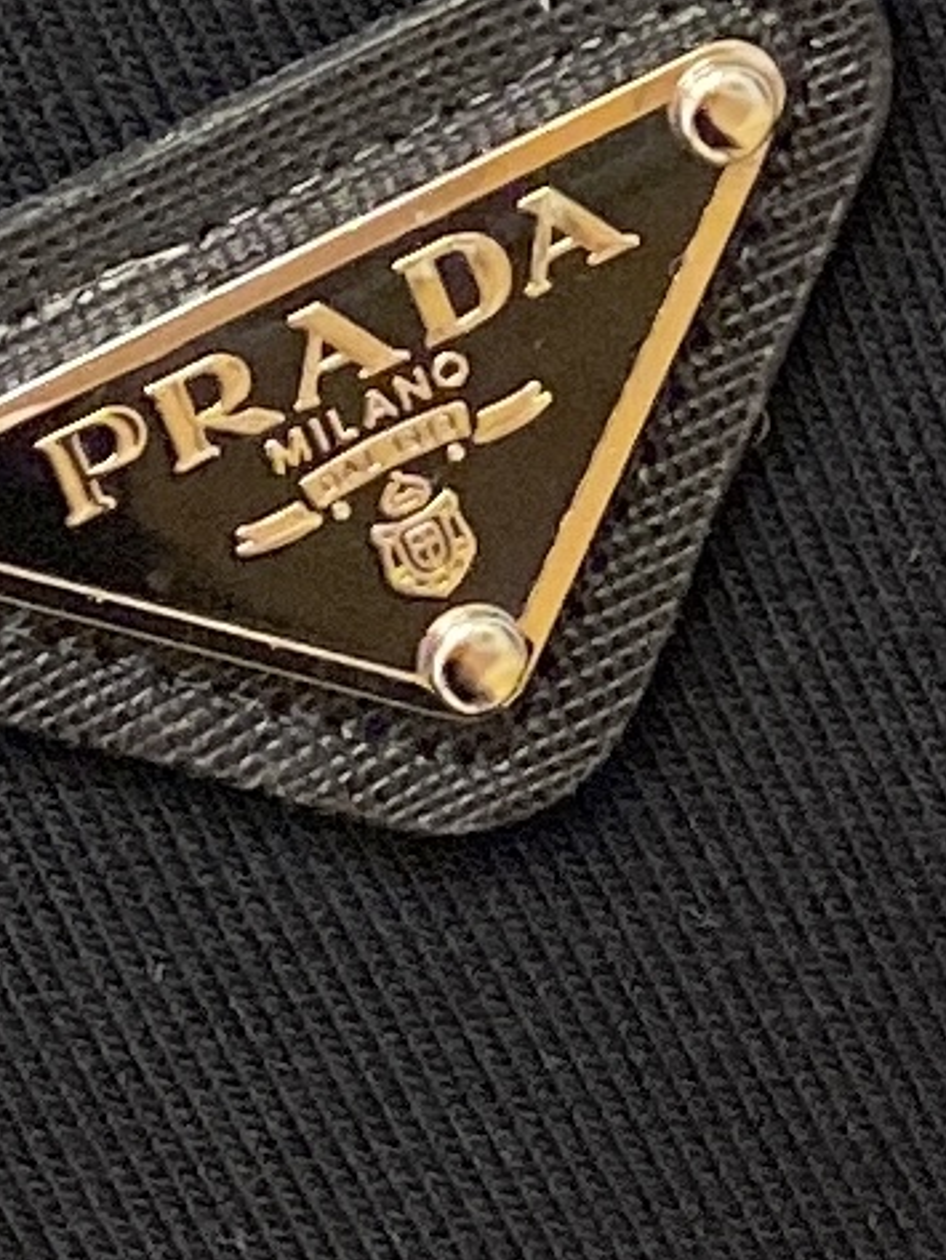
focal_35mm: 52
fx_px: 1894
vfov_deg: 36.7
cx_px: 321
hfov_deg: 27.9
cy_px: 526
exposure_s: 1/103
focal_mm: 4.25
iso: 125
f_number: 1.8
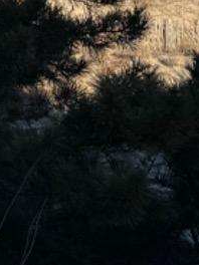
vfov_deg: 10.0
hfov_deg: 7.6
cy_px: -242
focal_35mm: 186
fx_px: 1426
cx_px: -229
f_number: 1.78
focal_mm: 6.76
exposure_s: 1/5814
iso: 80
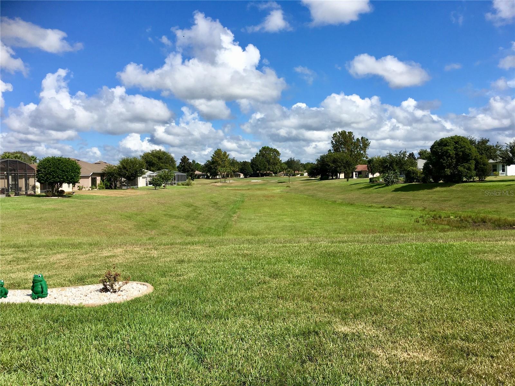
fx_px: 431
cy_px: 193
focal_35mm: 29
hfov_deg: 61.7
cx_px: 258
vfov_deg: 48.2
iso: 25
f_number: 2.2
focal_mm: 4.15
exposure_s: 1/2404
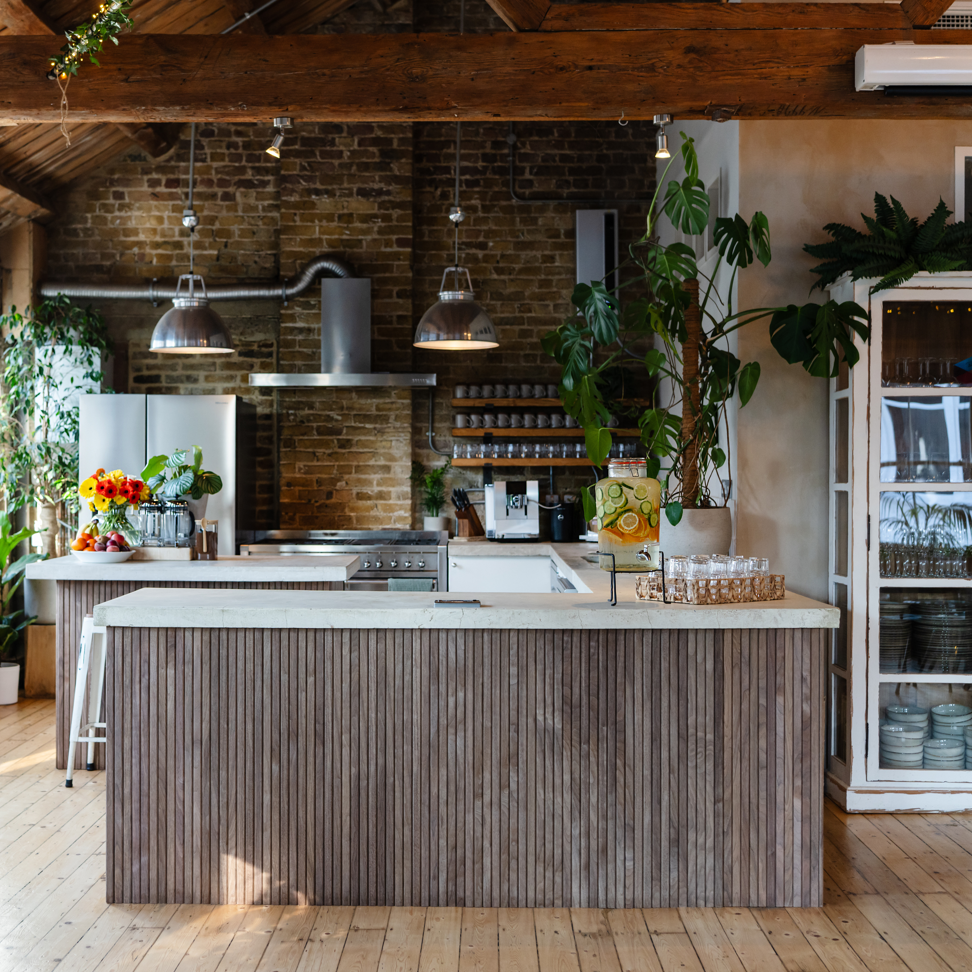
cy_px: 486
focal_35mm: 45
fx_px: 1430
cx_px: 246
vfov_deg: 37.6
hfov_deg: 36.7
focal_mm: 35
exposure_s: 1/320
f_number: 2.8
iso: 800
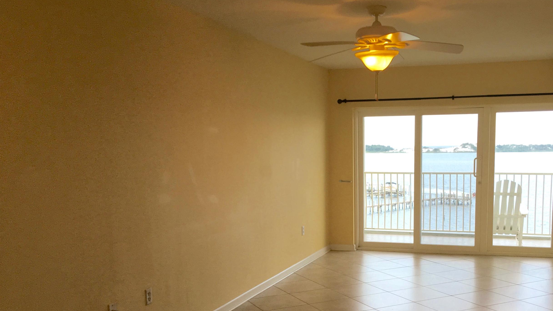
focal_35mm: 39
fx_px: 572
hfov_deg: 51.1
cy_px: 232
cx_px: 341
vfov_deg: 30.0
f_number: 2.2
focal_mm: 4.15
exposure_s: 1/120
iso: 40
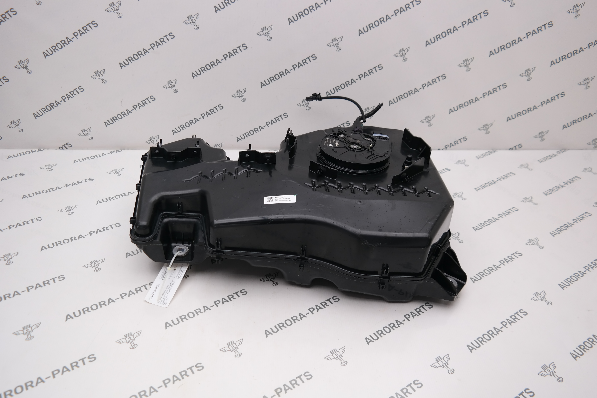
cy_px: 199
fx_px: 448
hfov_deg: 67.4
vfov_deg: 47.9
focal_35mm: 27
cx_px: 298
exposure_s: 1/100
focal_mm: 18
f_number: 4
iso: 100
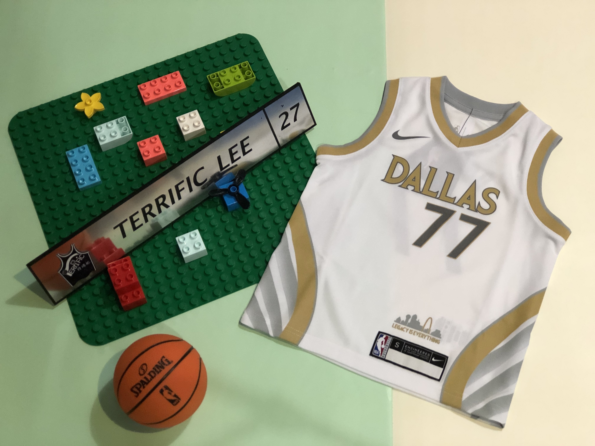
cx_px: 298
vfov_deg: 25.7
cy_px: 223
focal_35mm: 57
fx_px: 980
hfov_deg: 33.8
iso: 200
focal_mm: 6.6
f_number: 2.8
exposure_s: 1/30
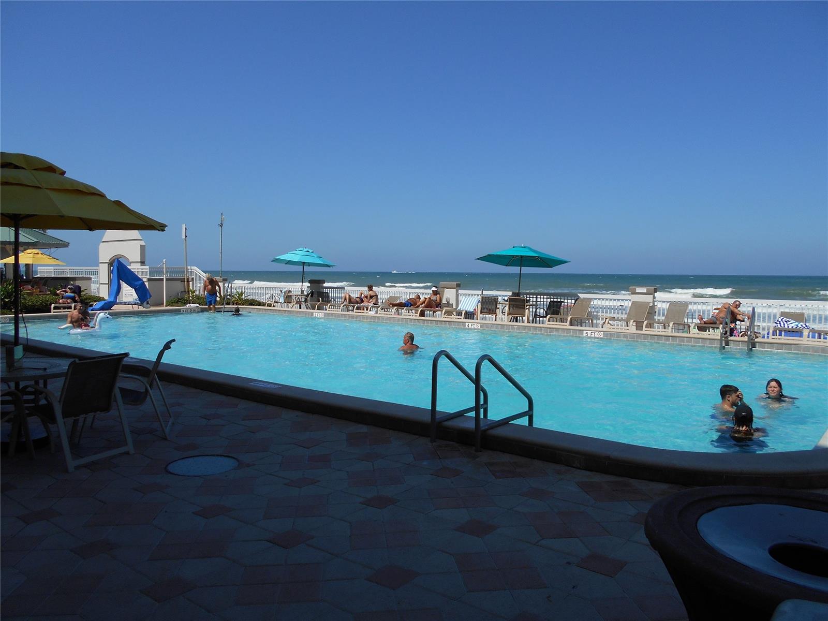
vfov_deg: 53.1
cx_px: 414
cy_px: 310
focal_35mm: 26
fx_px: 622
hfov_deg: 67.3
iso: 80
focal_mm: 4.6
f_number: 3.2
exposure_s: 1/2000
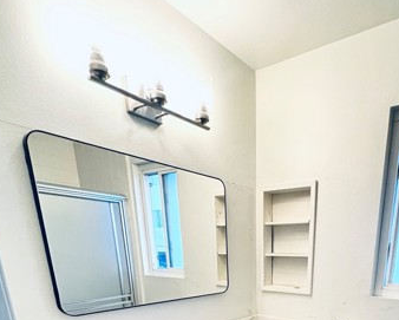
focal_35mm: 24
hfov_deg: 67.7
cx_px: 275
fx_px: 284
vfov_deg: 45.6
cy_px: 345
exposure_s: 1/120
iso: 200
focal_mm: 1.57
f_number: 1.8
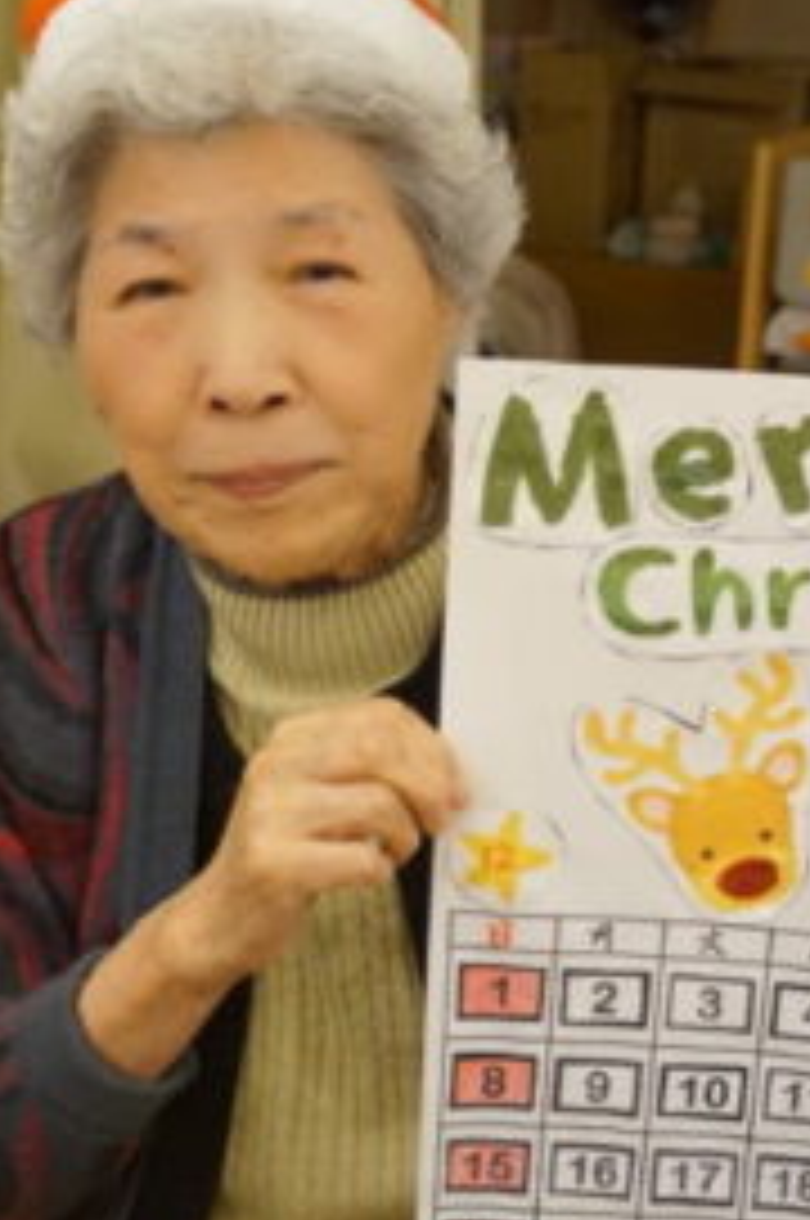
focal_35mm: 73
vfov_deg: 27.7
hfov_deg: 18.6
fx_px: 2470
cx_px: 461
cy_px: 684
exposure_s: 1/160
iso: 2500
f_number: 4
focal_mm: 22
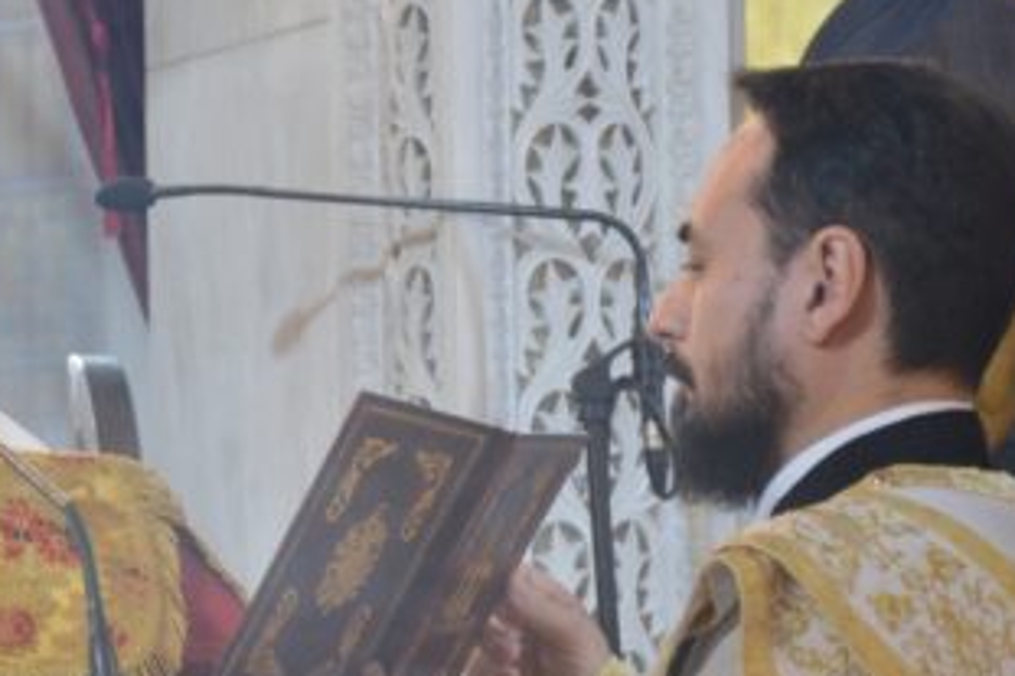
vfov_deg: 5.0
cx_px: 104
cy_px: 514
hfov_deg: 7.5
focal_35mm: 275
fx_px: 7748
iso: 800
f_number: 5.3
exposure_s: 1/30
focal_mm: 95
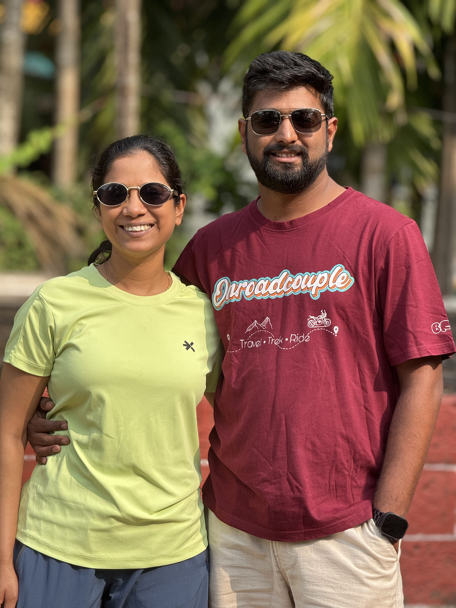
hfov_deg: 12.3
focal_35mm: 120
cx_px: 228
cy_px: 304
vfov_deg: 16.4
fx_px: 2108
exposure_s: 1/330
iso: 50
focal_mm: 15.66
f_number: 2.8
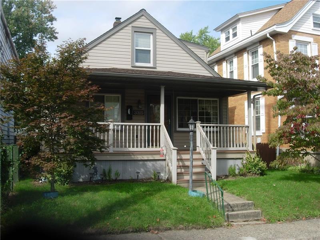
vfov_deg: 37.7
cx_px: 160
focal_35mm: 38
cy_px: 120
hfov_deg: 49.0
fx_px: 351
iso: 79
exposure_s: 1/384
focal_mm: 7.8
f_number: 4.8
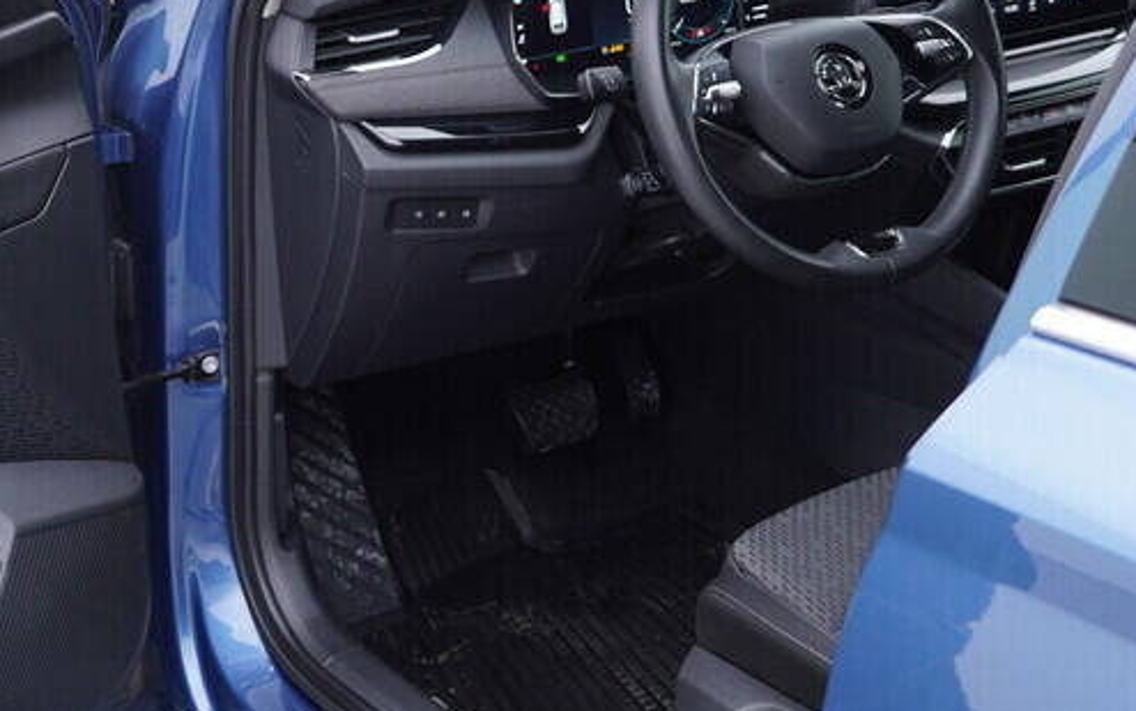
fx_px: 2353
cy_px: 296
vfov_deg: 17.2
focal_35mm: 76
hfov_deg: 27.1
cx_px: 476
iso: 125
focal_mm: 24
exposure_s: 1/40
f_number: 2.8
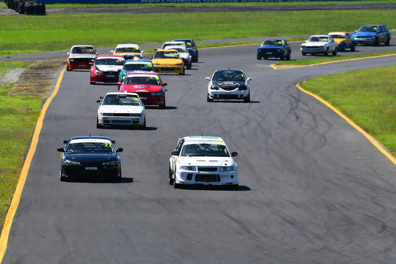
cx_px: 198
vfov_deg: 2.2
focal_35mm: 630
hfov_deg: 3.3
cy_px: 132
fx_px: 6928
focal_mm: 420
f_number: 13
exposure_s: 1/640
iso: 500
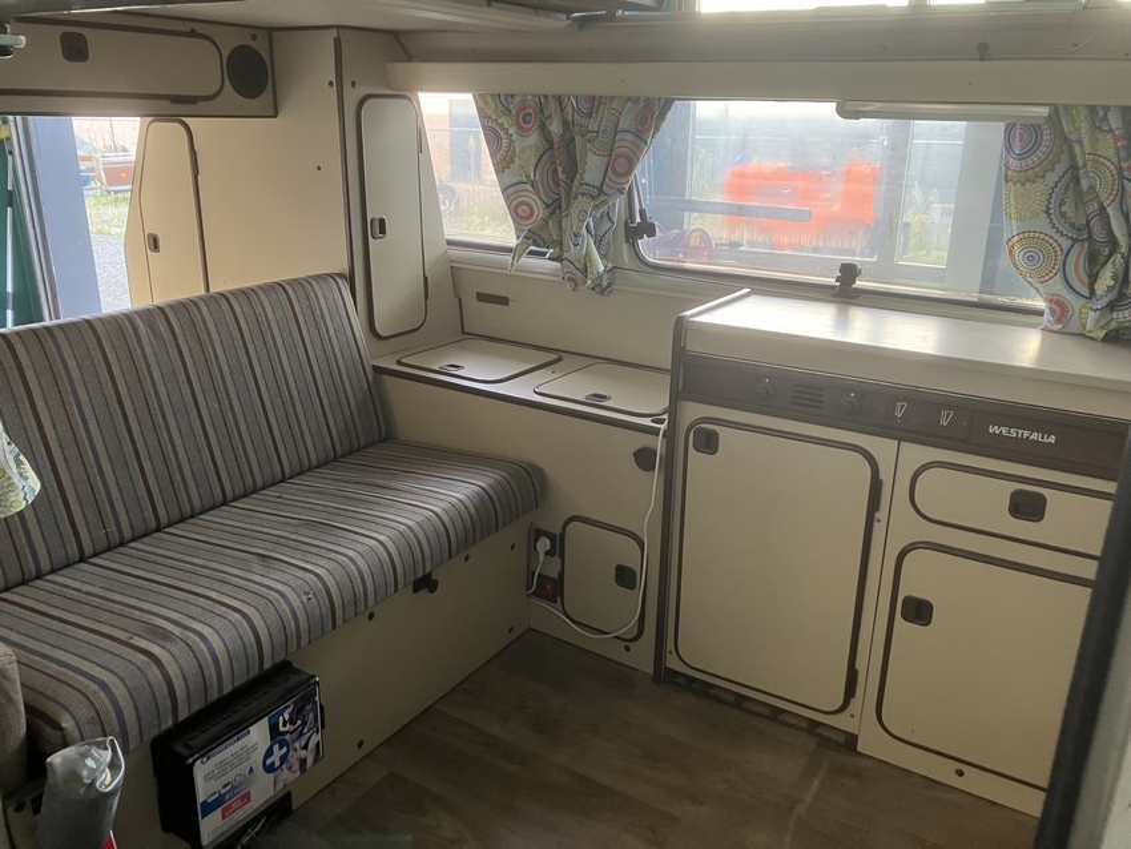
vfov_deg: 49.8
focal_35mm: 28
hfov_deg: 63.4
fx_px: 915
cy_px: 424
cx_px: 566
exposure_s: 1/60
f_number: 1.8
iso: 250
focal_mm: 3.99
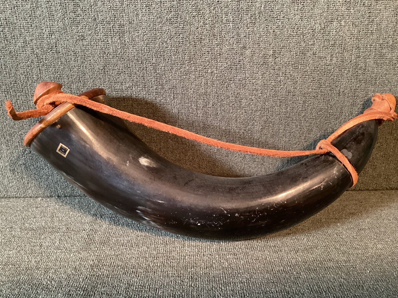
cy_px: 149
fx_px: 356
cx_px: 199
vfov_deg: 45.4
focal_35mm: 31
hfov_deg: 58.3
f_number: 2.4
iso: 500
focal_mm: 3.3
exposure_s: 1/30
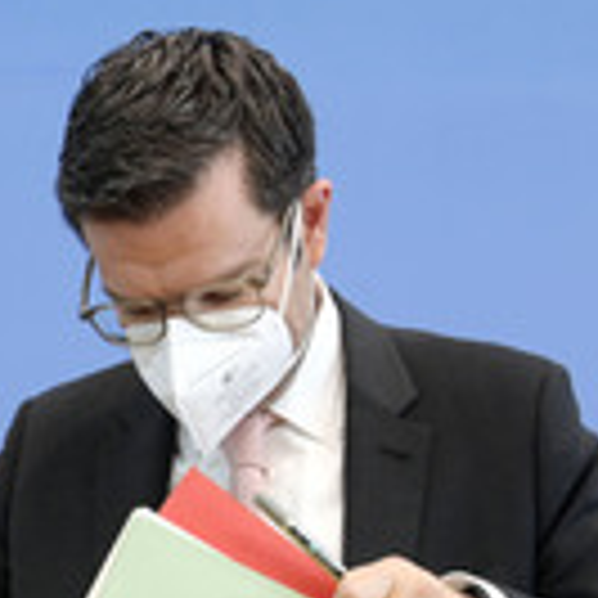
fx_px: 1798
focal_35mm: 92
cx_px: -79
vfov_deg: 18.3
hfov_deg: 18.1
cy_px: 625
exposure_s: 1/640
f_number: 5.6
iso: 4000
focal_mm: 32
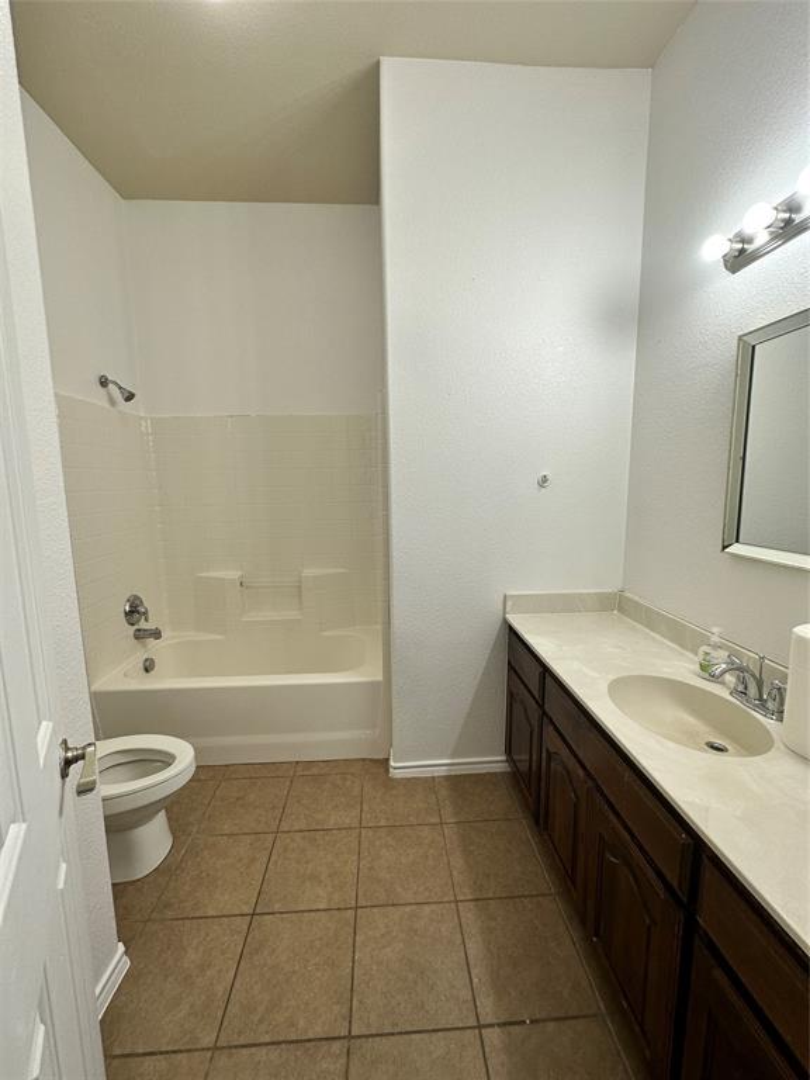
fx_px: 437
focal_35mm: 14
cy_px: 540
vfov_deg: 102.1
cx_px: 405
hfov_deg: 85.7
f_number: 2.2
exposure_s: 1/120
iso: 64
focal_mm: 2.22
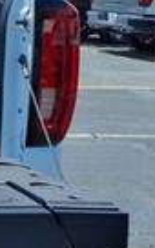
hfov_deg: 10.1
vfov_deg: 19.6
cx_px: -266
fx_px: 716
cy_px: 77
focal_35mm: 106
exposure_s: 1/2500
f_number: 1.9
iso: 40
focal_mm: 3.58
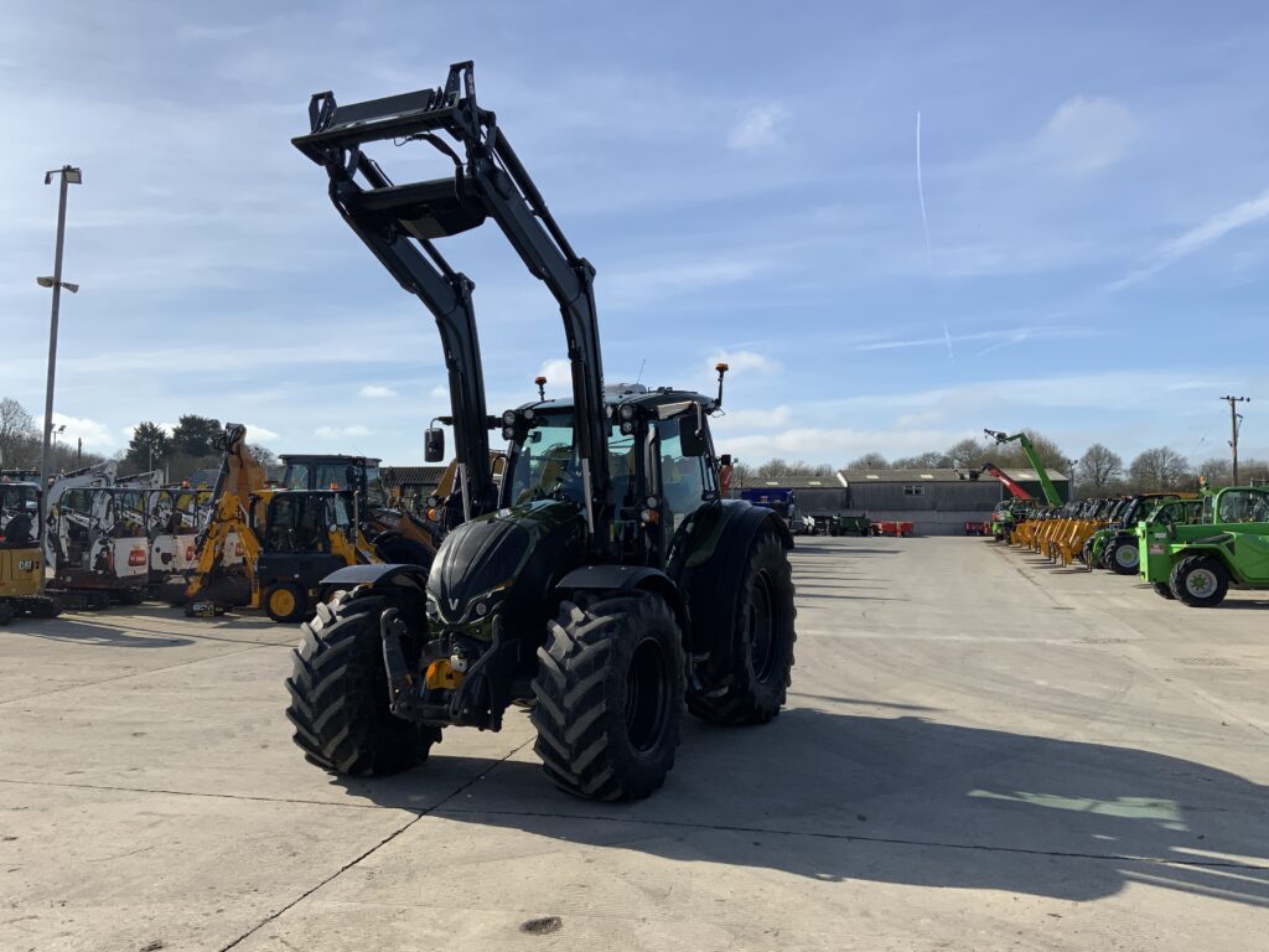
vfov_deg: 48.2
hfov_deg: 61.7
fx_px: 1063
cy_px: 476
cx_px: 634
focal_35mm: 29
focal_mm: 3
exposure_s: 1/3125
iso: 20
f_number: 1.8
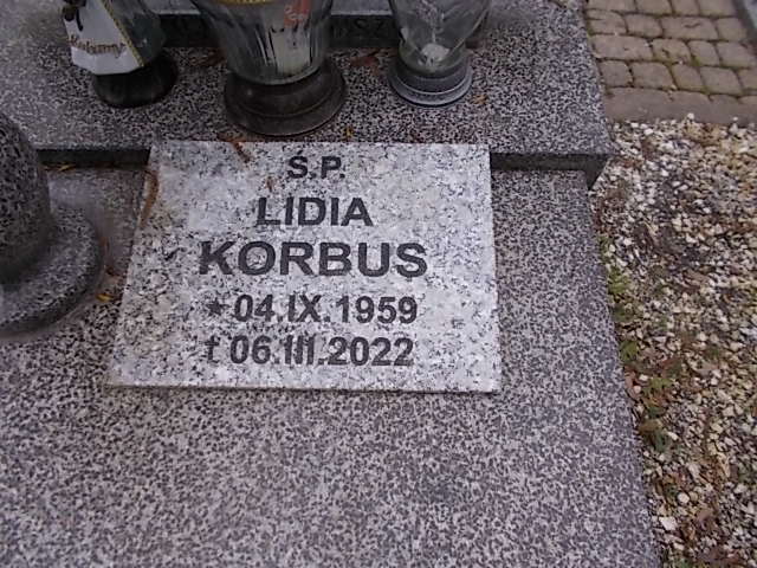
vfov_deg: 53.1
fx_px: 569
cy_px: 284
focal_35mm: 26
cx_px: 378
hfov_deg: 67.3
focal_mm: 4.6
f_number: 3.2
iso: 80
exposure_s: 1/125
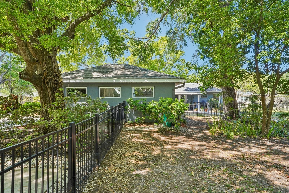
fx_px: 185
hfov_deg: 76.1
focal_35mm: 23
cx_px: 144
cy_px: 96
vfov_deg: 55.1
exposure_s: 1/13
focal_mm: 23
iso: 400
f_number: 20
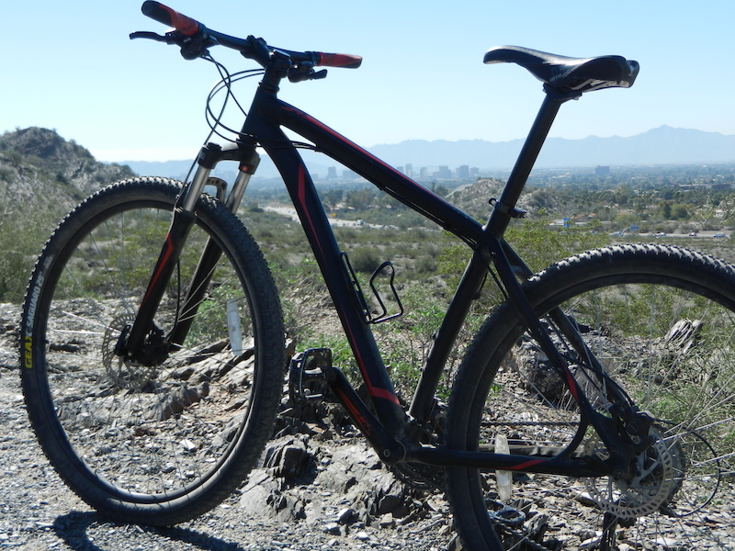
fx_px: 1274
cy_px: 276
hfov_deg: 32.2
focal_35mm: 60
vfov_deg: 24.4
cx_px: 368
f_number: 4.5
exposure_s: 1/800
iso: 160
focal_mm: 10.9
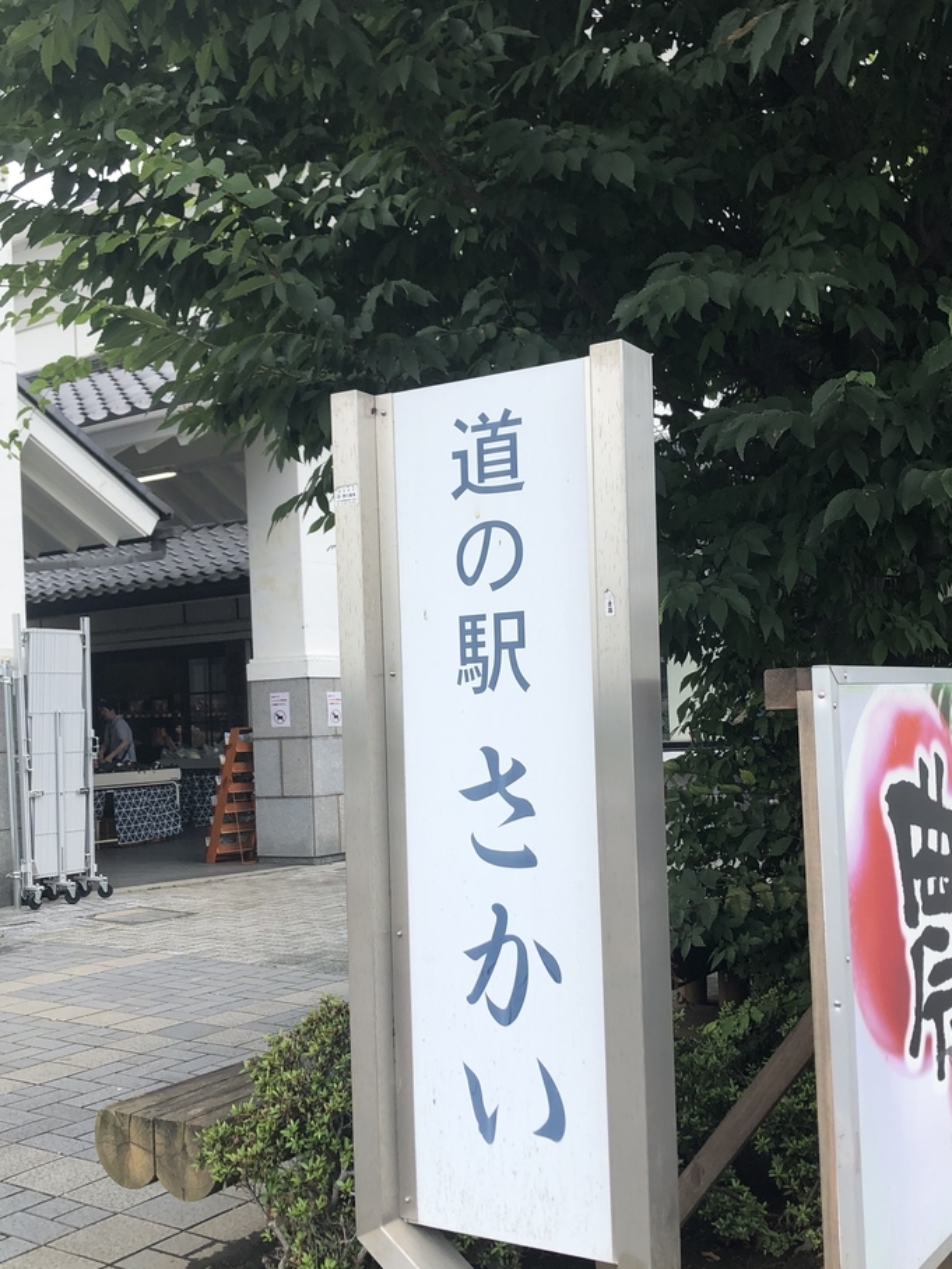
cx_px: 493
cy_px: 727
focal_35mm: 37
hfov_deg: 38.7
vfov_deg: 50.0
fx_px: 1357
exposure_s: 1/750
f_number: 1.8
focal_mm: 3.99
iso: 20
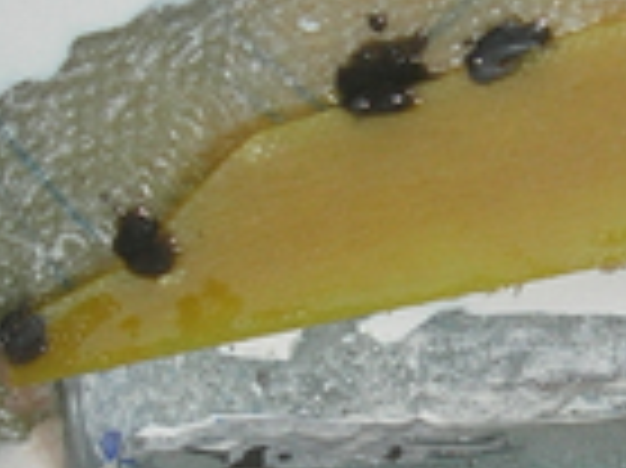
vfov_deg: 8.4
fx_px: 3162
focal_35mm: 175
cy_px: 446
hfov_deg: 11.3
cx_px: 410
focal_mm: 7.8
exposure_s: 1/60.1
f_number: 4.8
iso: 64
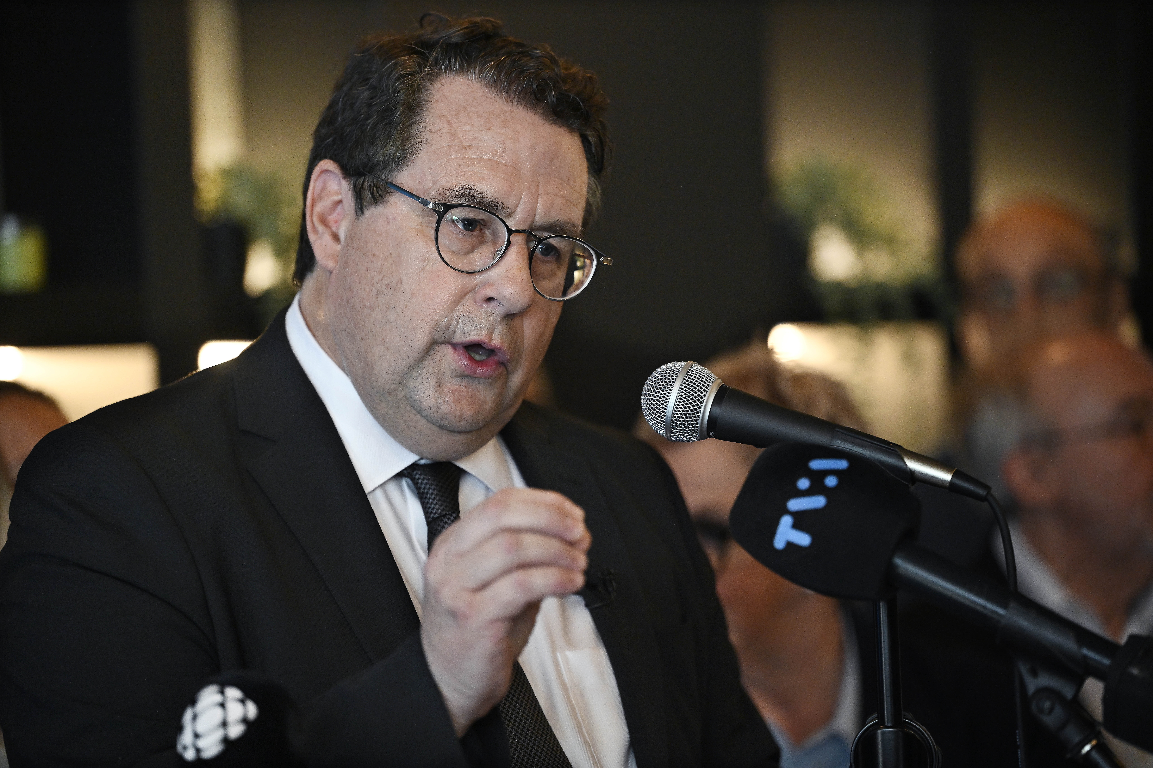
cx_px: 576
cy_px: 384
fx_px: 4484
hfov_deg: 14.7
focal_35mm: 140
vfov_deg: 9.8
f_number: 2.8
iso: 3600
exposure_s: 1/320
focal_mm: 140
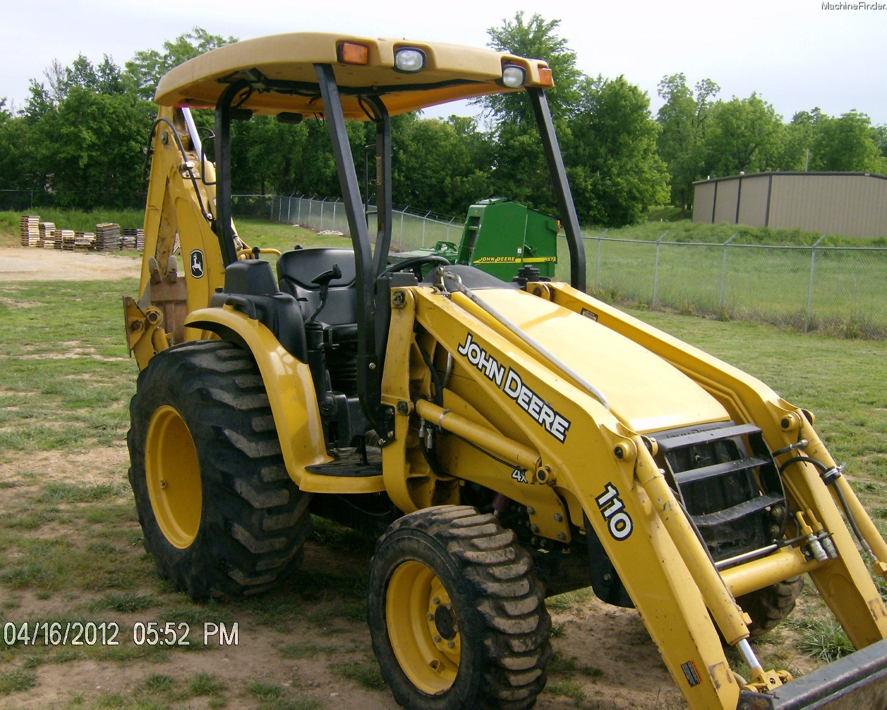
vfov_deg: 39.2
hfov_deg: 47.9
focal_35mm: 38
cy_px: 356
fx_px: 998
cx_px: 426
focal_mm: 6
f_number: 4.7
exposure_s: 1/445
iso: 100
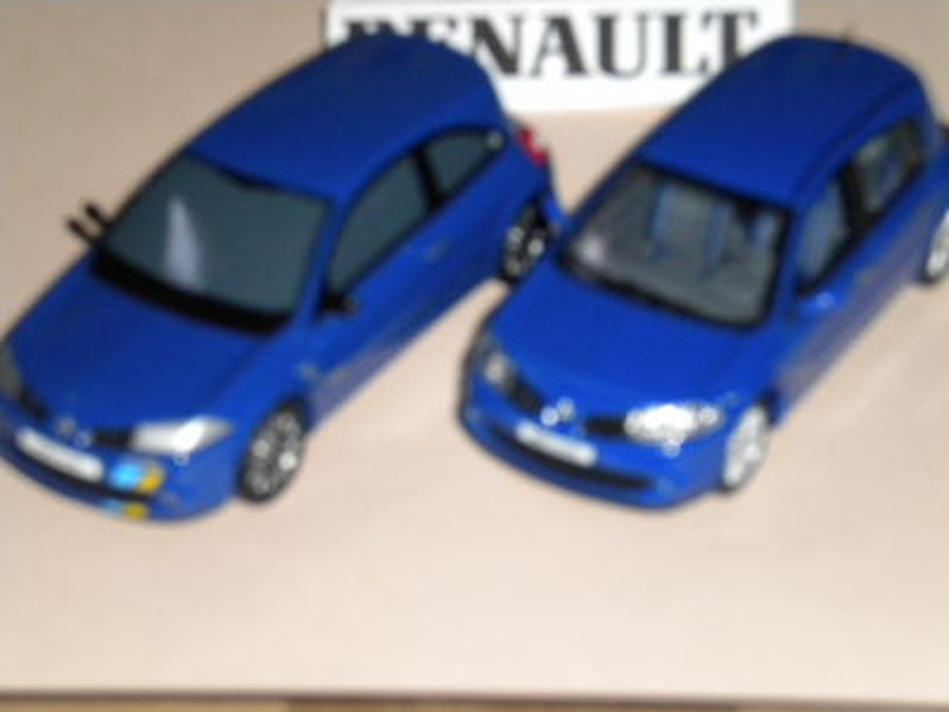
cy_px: 356
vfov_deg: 14.1
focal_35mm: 105
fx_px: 2879
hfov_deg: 18.7
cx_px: 474
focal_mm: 18.9
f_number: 5.9
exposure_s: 1/60
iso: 400
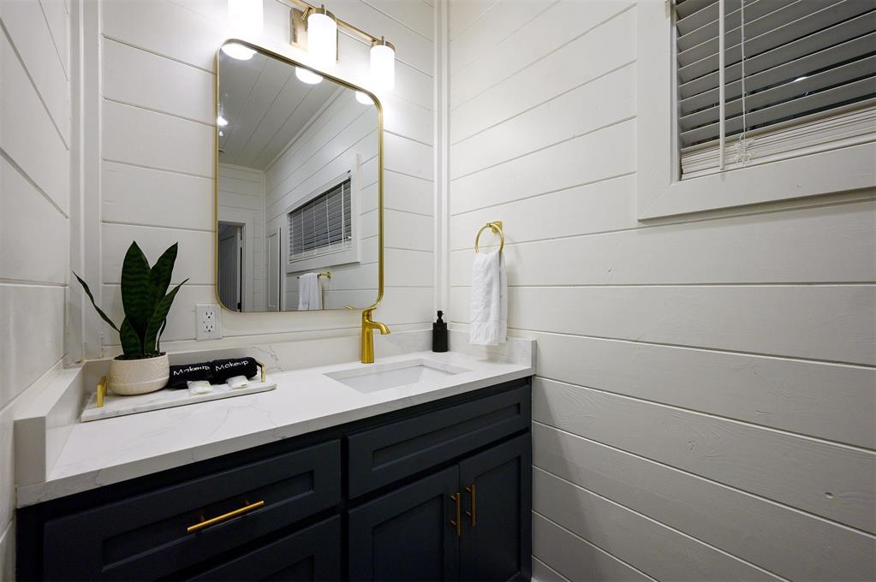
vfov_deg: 81.1
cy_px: 291
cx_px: 438
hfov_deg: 104.3
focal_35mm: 14
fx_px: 340
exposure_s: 1/60
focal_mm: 14
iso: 200
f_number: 10
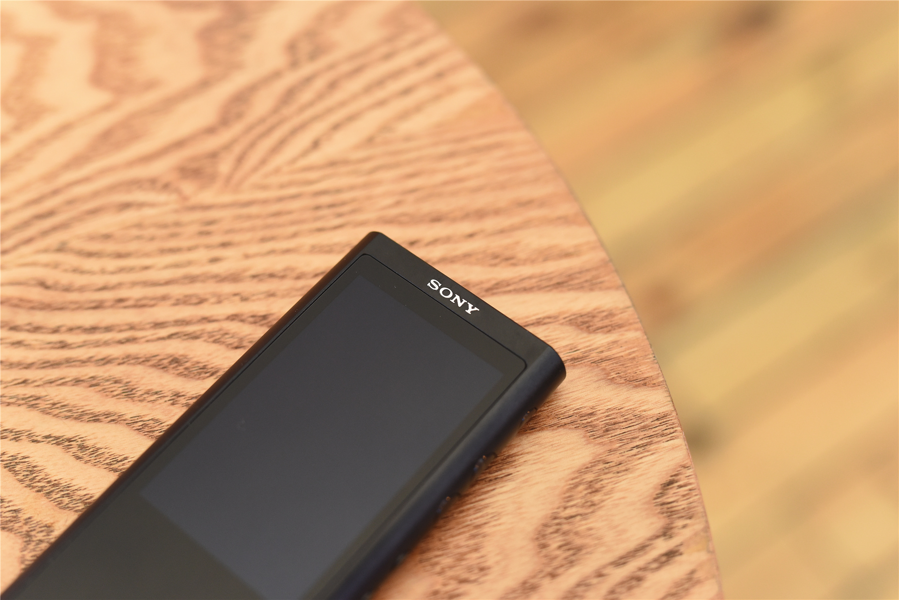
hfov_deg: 39.6
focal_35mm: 50
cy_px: 300
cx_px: 450
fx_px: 1249
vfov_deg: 27.0
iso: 1600
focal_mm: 50
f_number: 3.5
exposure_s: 1/50
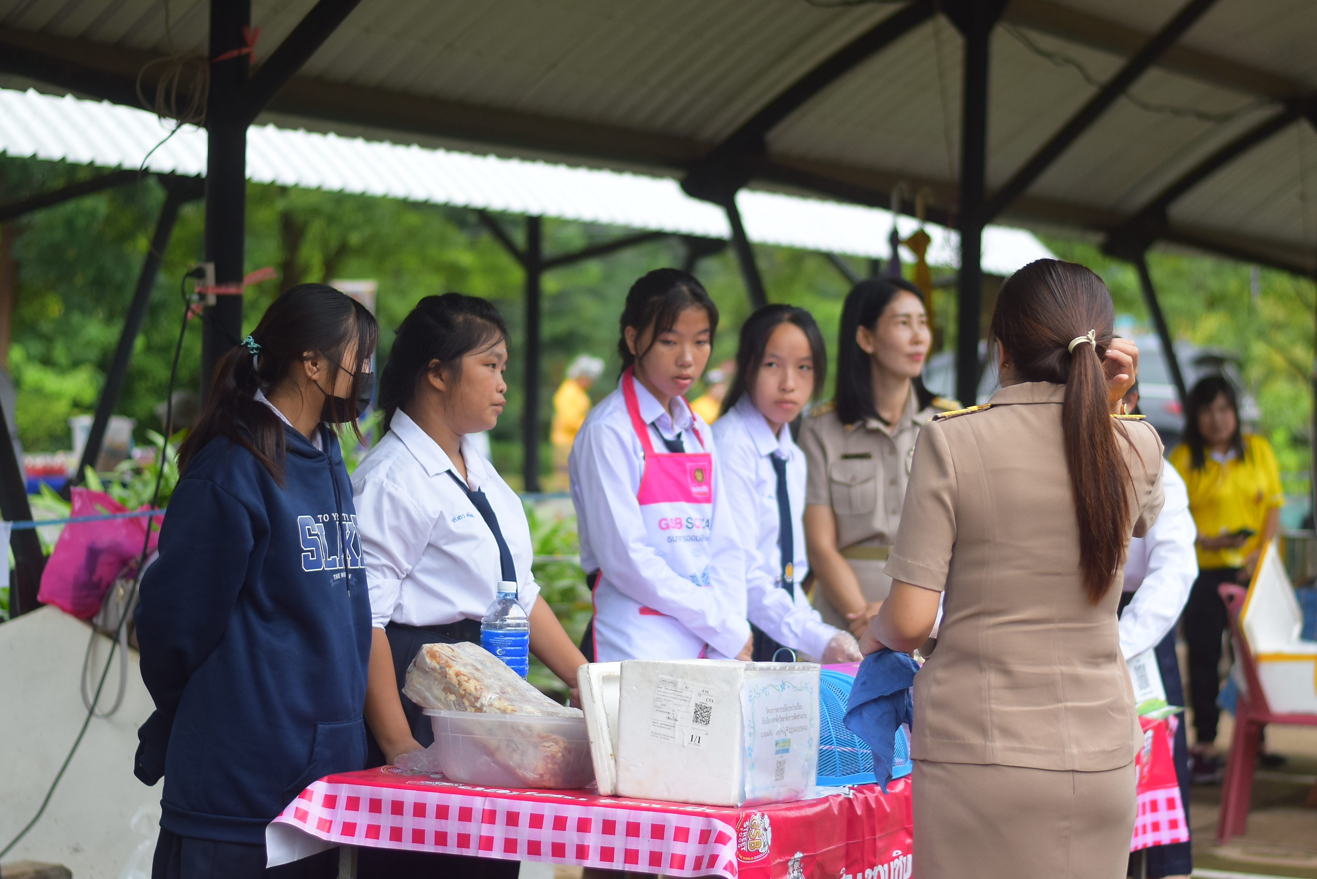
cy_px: 423
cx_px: 743
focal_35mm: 87
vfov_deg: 15.7
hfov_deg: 23.4
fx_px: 3183
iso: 400
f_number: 1.8
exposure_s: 1/1000
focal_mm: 50
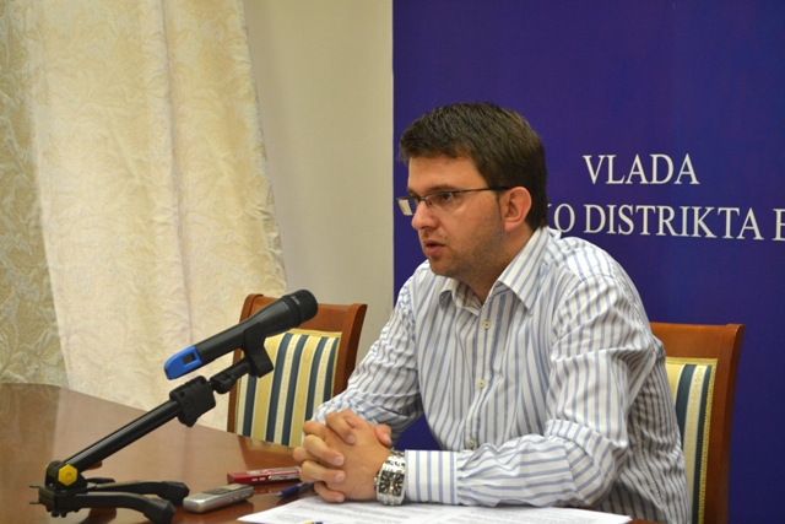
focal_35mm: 66
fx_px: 1439
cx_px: 392
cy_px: 262
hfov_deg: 30.5
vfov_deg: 20.6
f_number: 5.3
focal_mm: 44
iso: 640
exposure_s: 1/60
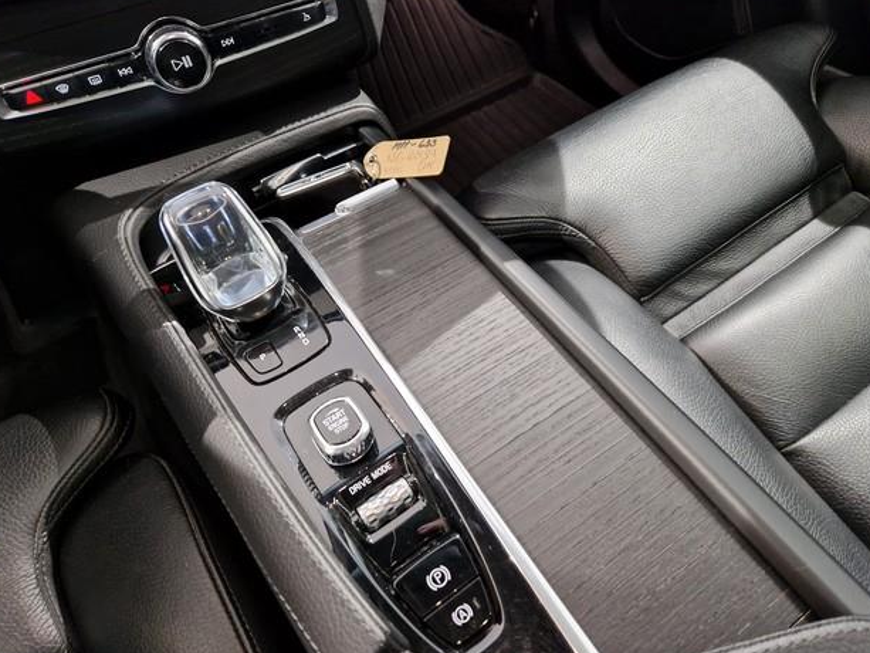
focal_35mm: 24
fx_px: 603
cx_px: 436
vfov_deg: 56.8
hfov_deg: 71.6
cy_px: 328
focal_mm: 5.4
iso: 640
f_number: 1.8
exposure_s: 1/50
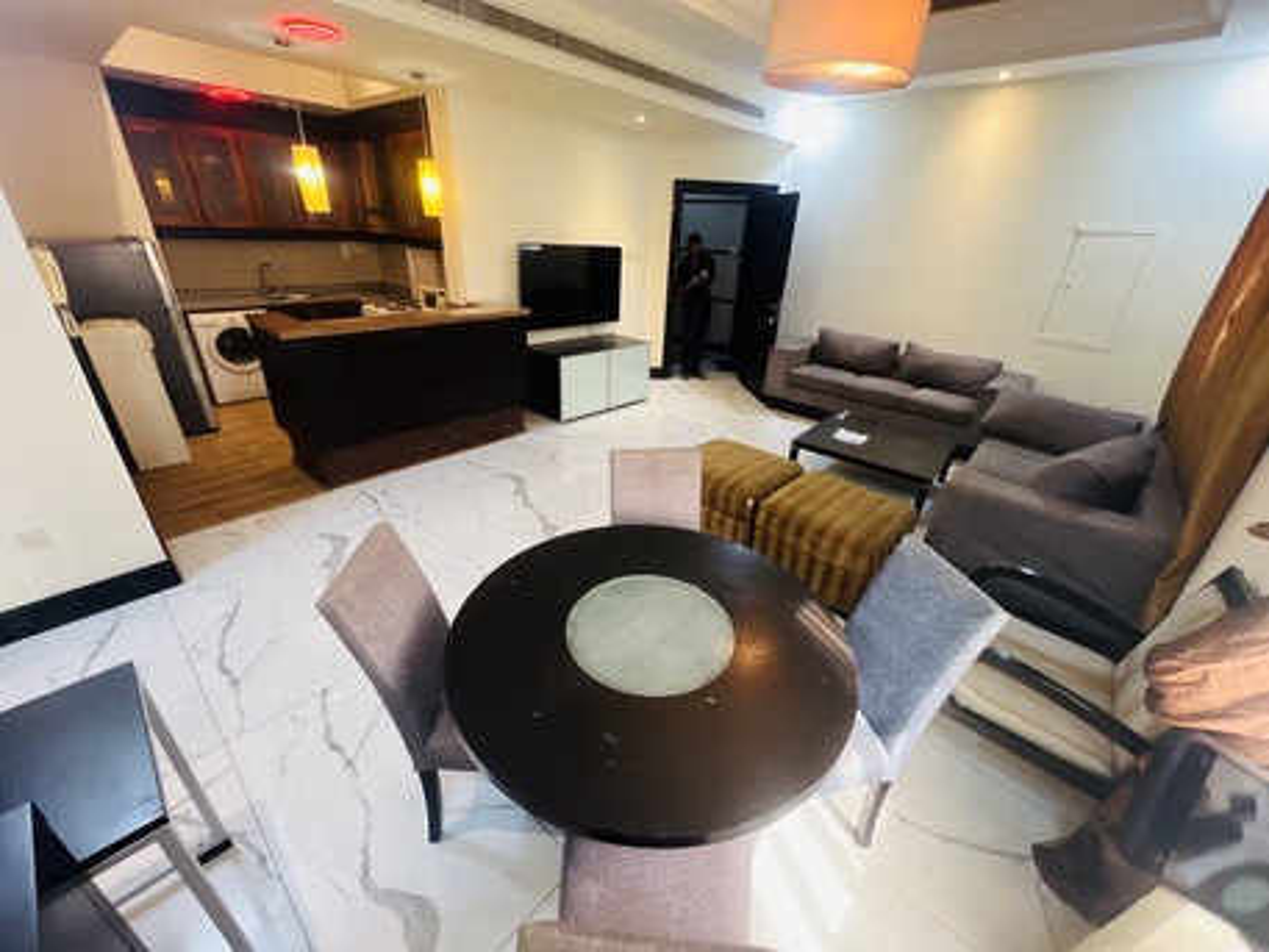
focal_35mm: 13
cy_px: 476
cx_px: 634
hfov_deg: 106.2
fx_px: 477
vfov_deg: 89.9
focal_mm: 1.57
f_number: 1.8
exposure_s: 1/50
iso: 320
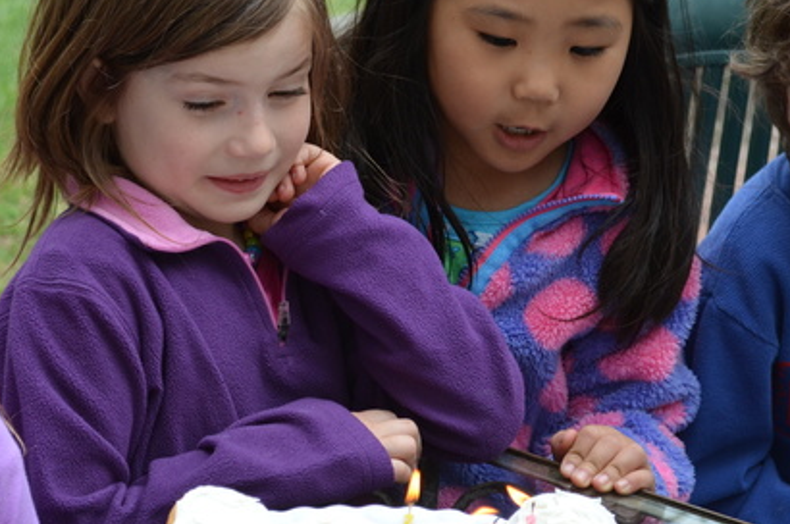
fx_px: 2822
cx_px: 301
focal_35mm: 129
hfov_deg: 15.9
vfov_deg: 10.6
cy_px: 181
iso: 800
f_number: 5.6
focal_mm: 55
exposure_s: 1/800
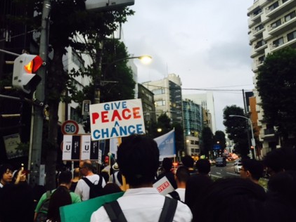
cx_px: 146
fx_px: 265
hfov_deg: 58.3
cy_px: 116
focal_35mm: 31
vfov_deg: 45.5
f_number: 2.2
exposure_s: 1/30
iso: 32
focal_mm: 4.15
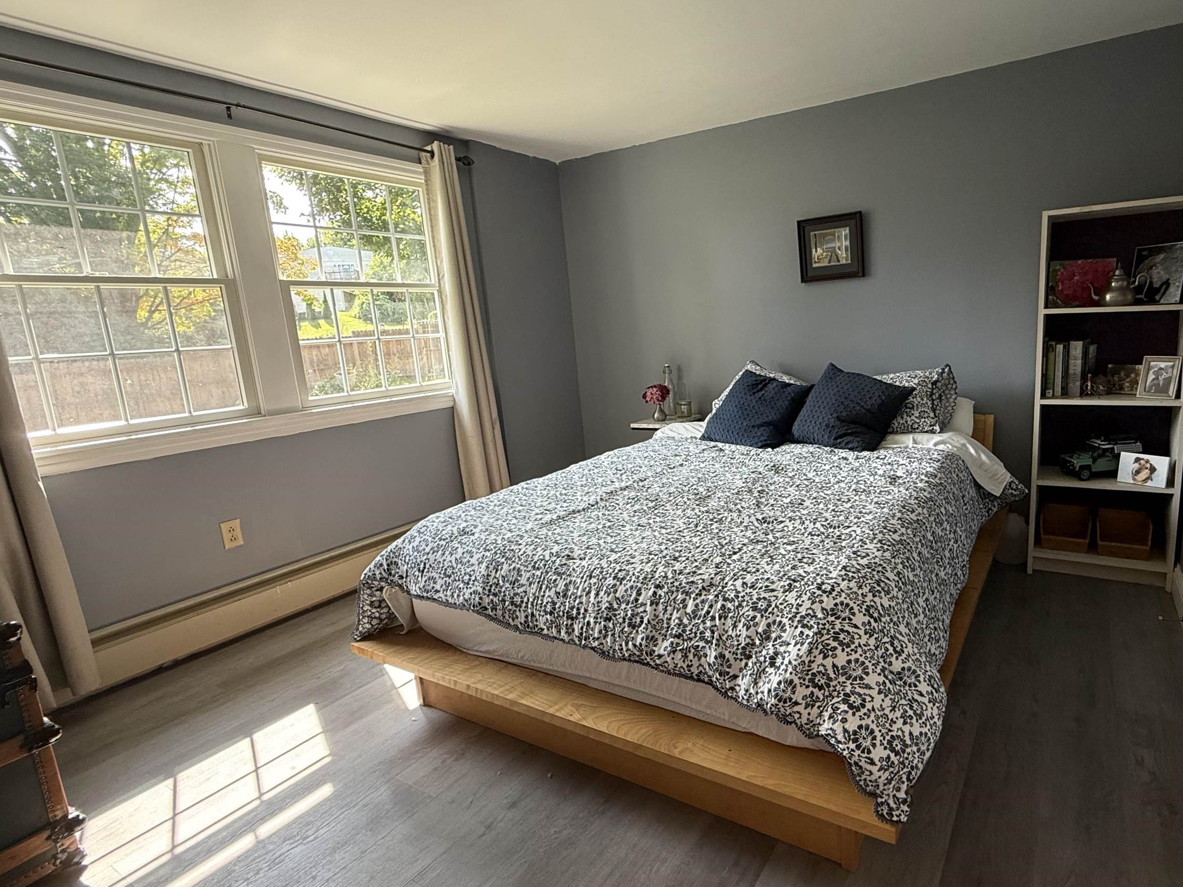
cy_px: 437
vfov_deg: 68.7
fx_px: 649
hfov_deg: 83.3
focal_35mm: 19
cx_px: 725
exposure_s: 1/99
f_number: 2.2
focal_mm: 2.22
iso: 160
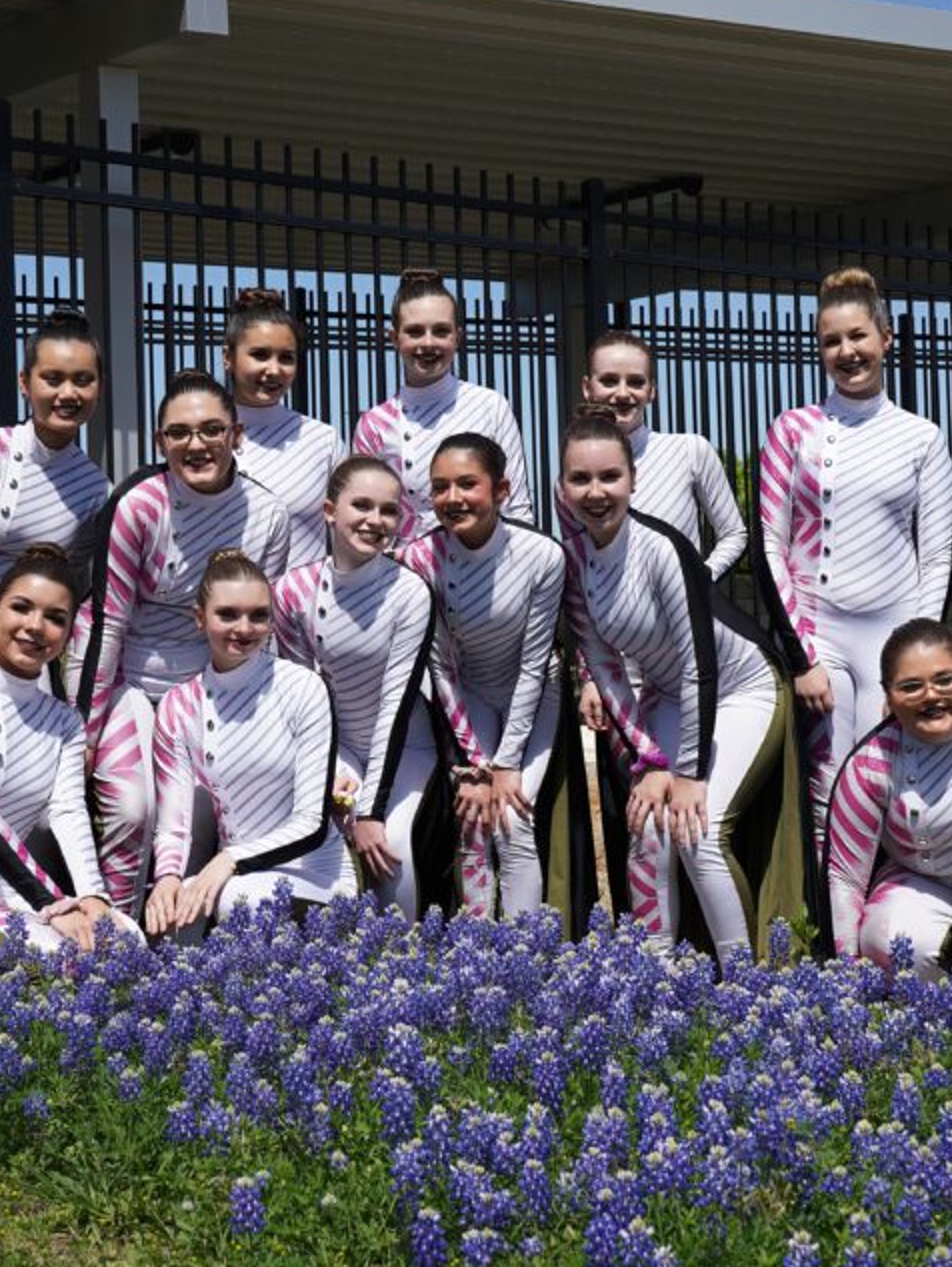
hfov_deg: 24.8
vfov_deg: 32.7
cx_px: 580
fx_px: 2162
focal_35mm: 59
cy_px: 629
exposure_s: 1/640
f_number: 5.6
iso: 100
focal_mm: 38
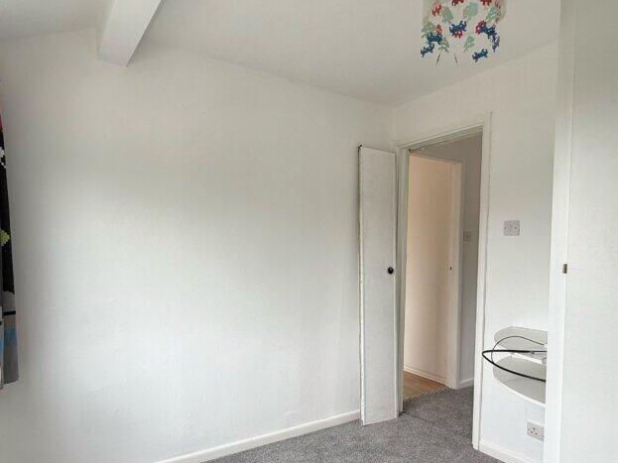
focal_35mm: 23
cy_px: 268
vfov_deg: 58.6
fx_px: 411
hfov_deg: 73.9
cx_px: 309
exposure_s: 1/161
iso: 50
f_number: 2.2
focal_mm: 2.22
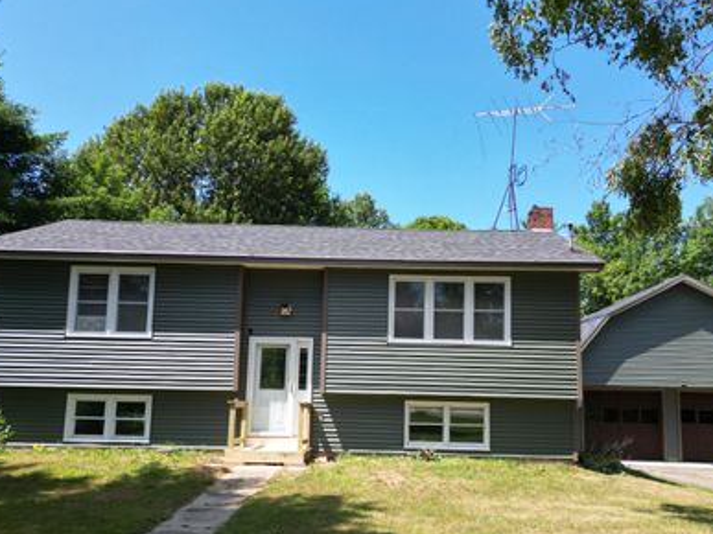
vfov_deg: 45.2
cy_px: 323
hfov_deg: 58.3
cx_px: 376
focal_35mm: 31
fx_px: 638
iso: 110
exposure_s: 1/1250
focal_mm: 6.72
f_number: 1.7
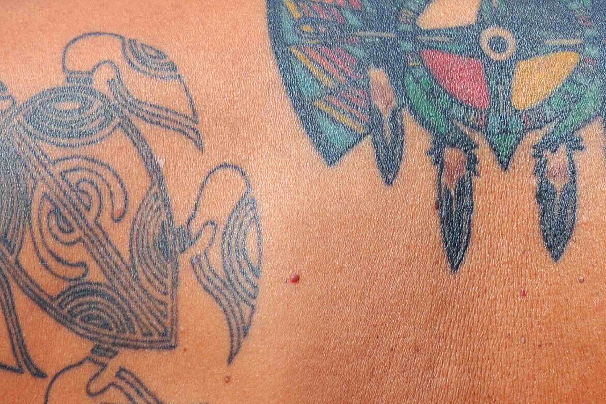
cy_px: 100
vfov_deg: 9.6
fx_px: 2407
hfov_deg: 14.3
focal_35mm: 143
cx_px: 417
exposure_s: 1/250
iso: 100
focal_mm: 38
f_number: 8
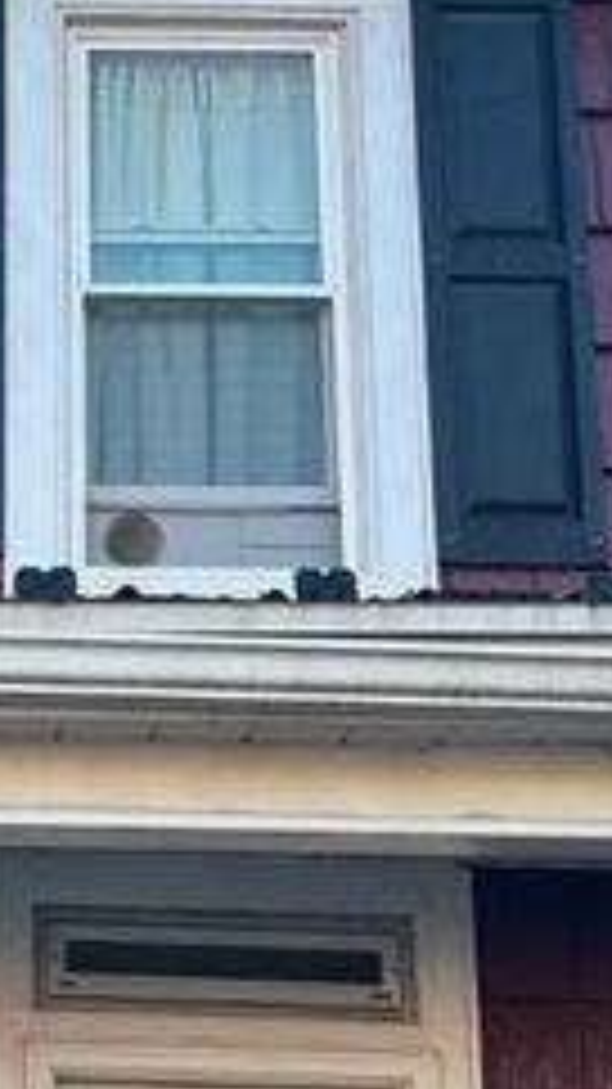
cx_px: -184
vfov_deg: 26.9
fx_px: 2252
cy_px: 803
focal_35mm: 78
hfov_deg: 14.8
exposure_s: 1/628
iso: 50
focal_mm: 5.7
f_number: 1.5
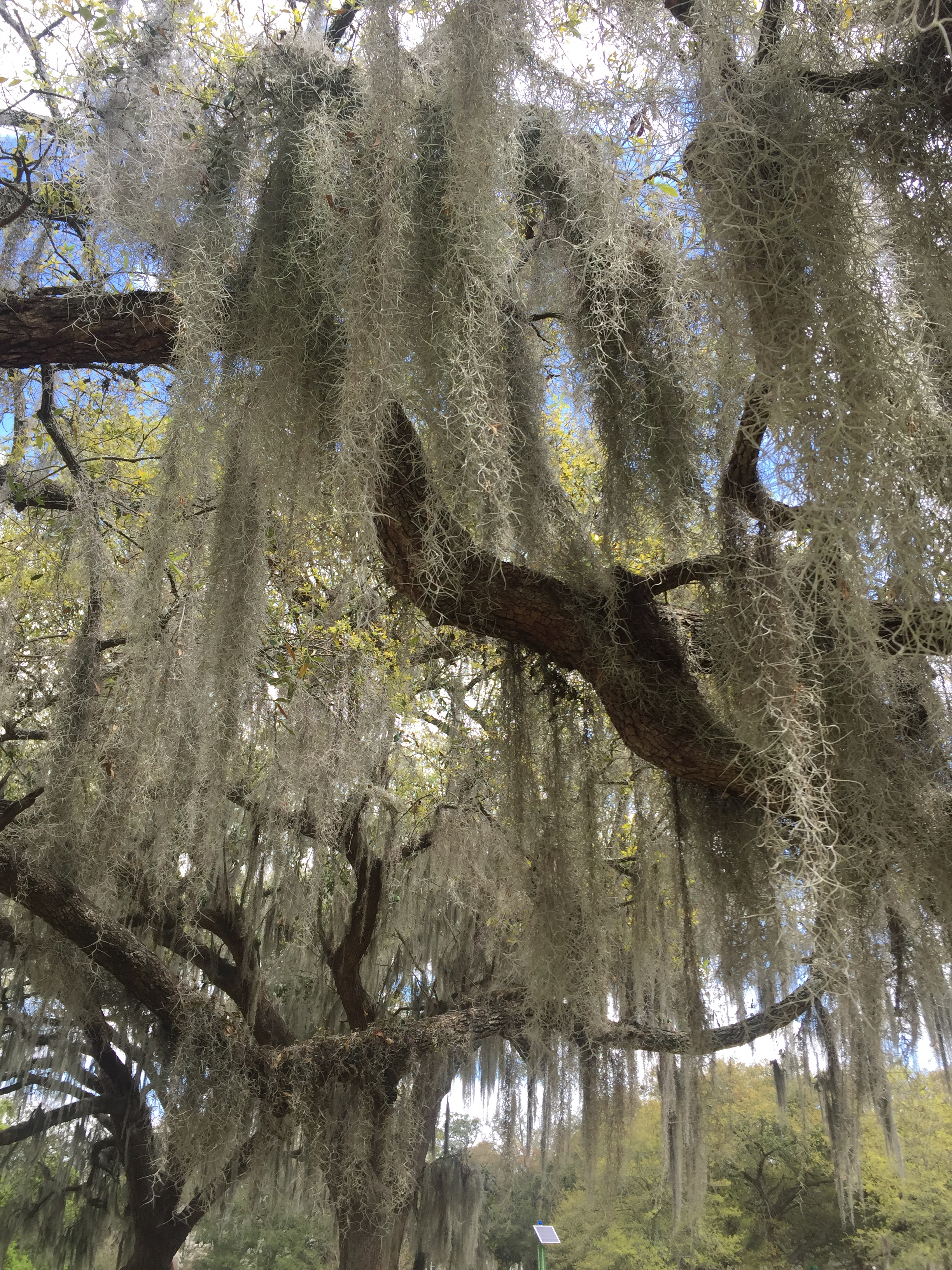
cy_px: 635
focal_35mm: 29
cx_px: 476
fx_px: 1063
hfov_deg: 48.2
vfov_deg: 61.7
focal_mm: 4.15
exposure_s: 1/380
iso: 32
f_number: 2.2
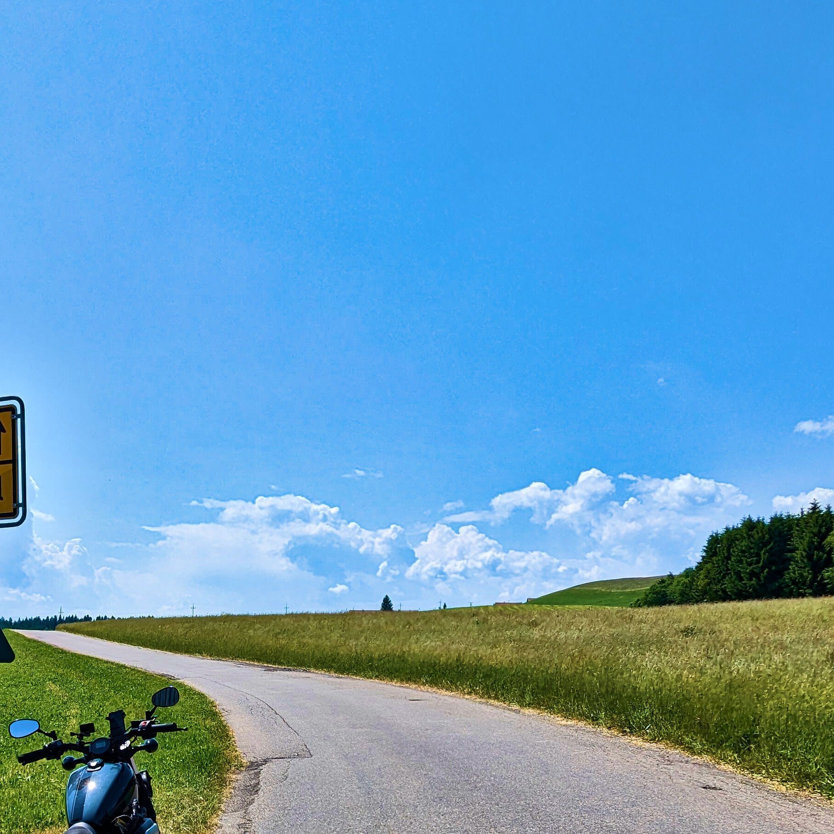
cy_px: 657
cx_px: 165
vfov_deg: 48.5
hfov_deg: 48.2
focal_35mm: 32
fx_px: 872
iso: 51
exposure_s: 1/2445
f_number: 2.2
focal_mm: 2.35
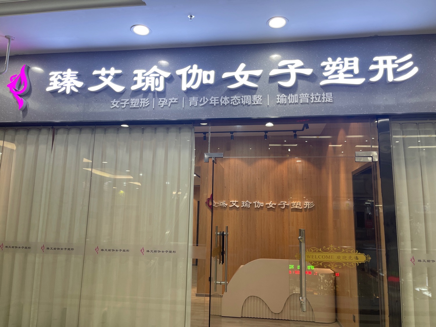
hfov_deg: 67.3
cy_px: 164
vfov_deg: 53.1
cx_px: 218
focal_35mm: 26
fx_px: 327
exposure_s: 1/100
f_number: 1.6
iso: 80
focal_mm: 5.1
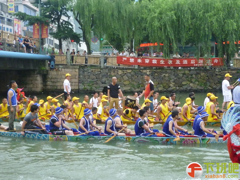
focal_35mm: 52
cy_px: 90
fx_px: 361
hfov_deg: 36.8
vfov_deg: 28.0
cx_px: 120
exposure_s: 1/250
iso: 320
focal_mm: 5.8
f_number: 3.5
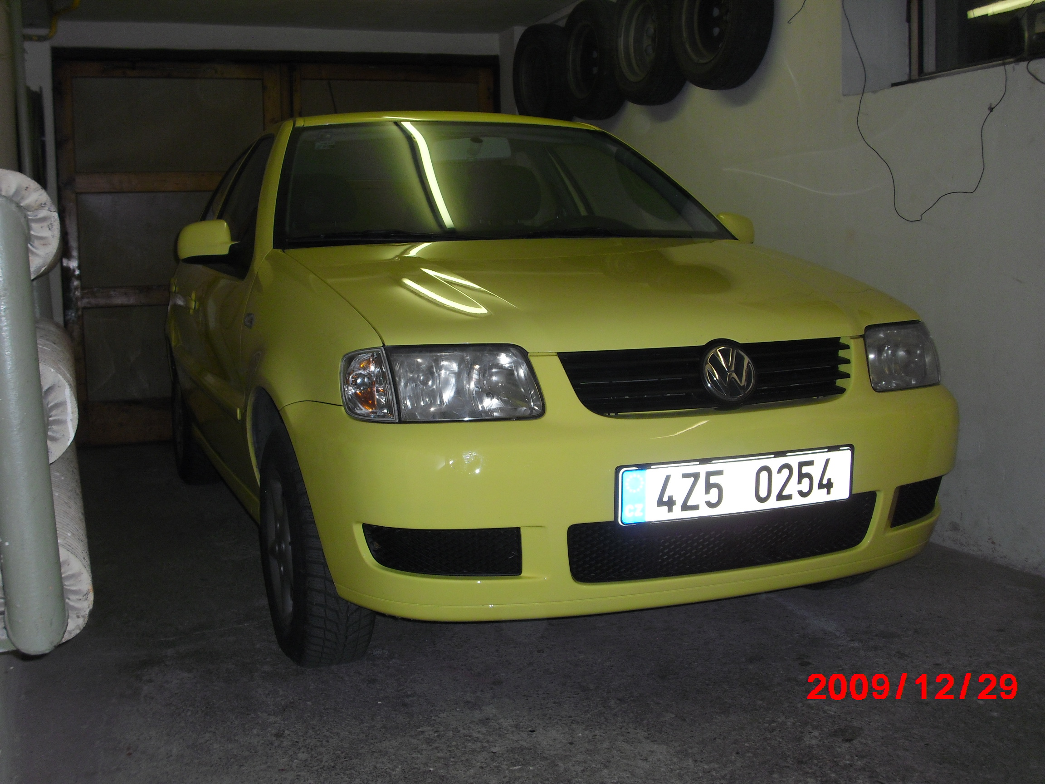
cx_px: 522
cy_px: 392
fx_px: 1147
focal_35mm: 38
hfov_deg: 49.0
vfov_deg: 37.7
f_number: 2.8
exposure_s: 1/60
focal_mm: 6.2
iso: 100
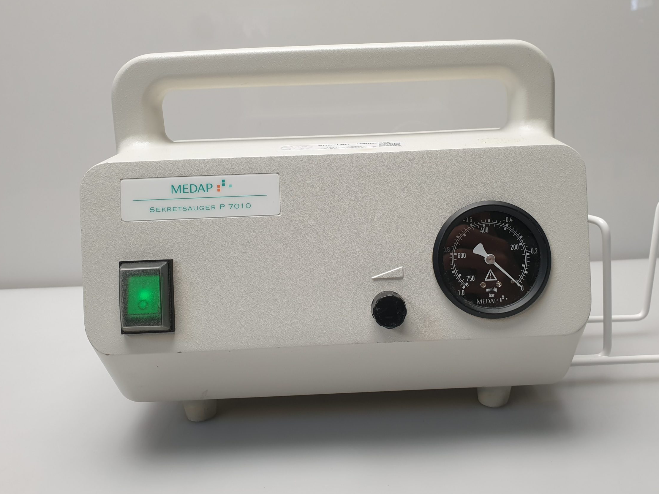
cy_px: 225
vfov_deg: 46.7
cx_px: 372
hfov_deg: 59.8
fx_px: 571
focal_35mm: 30
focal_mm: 4.3
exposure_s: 1/50
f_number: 2.4
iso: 64
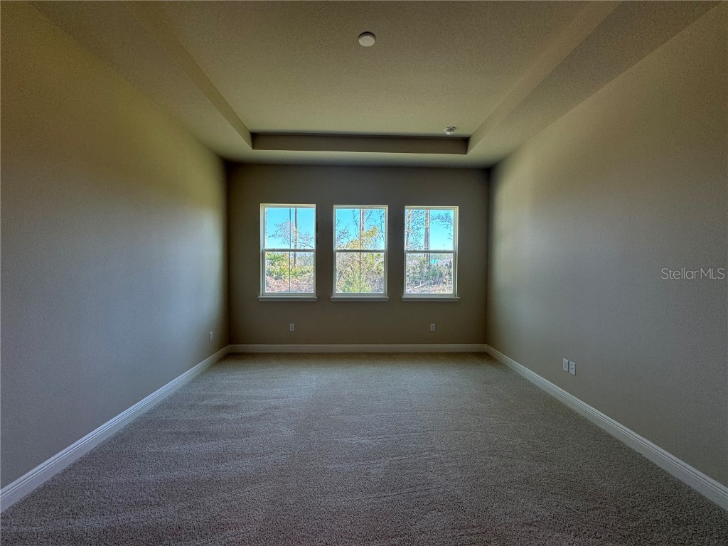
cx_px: 364
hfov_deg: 102.1
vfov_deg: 85.7
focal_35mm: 14
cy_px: 273
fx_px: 294
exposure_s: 1/120
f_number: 2.2
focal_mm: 2.22
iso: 64
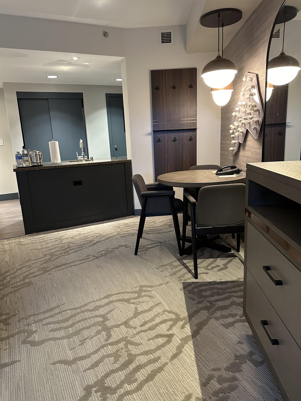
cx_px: 150
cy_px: 200
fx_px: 278
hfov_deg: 56.8
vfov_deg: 71.6
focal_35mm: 24
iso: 500
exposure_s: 1/60
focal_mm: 6.86
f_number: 1.78
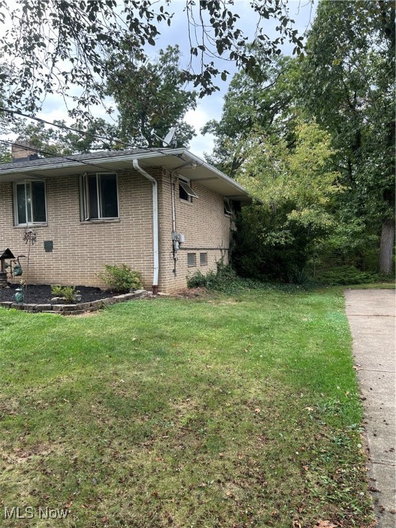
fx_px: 397
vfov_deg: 67.3
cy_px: 264
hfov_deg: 53.1
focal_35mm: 26
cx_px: 198
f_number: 1.5
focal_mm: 5.7
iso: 40
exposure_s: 1/260
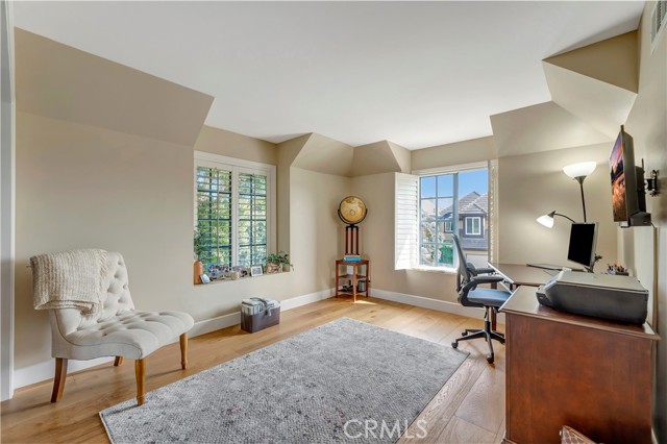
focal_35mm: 15
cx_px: 334
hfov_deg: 100.4
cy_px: 222
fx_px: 278
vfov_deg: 77.3
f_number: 5.6
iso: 100
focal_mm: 10
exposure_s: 1/25
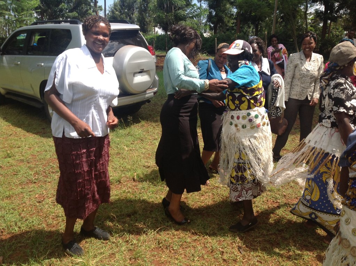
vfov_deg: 40.6
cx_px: 178
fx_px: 359
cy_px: 133
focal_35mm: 35
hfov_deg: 52.7
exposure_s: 1/1080
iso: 50
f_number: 2.4
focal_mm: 4.28
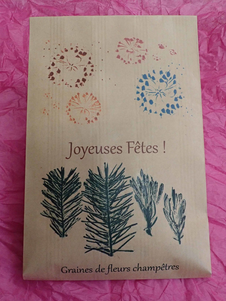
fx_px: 261
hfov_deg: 46.8
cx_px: 113
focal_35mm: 30
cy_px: 150
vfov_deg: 60.0
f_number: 3.2
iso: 640
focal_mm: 5.5
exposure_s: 1/125
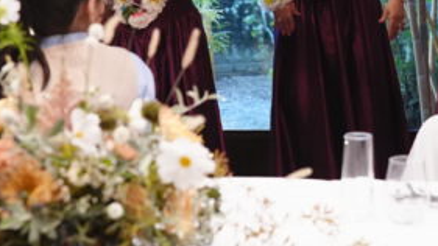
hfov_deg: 14.4
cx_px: 276
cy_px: 44
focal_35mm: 149
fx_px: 1730
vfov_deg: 8.1
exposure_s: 1/160
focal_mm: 39
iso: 4000
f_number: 2.8
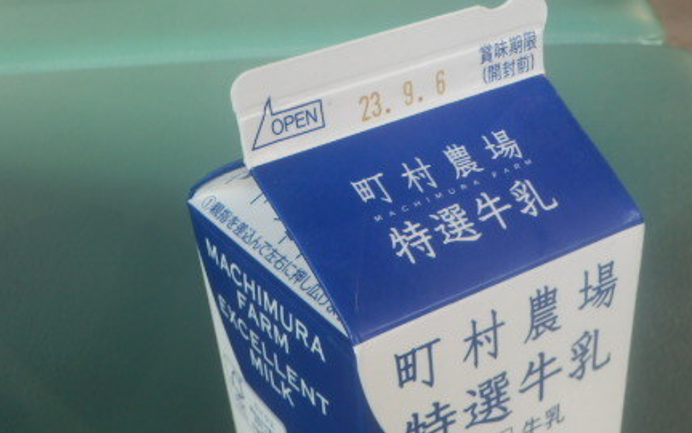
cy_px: 367
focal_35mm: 66
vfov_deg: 19.4
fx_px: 1245
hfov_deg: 30.9
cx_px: 452
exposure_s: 1/40
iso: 100
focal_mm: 7.4
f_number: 4
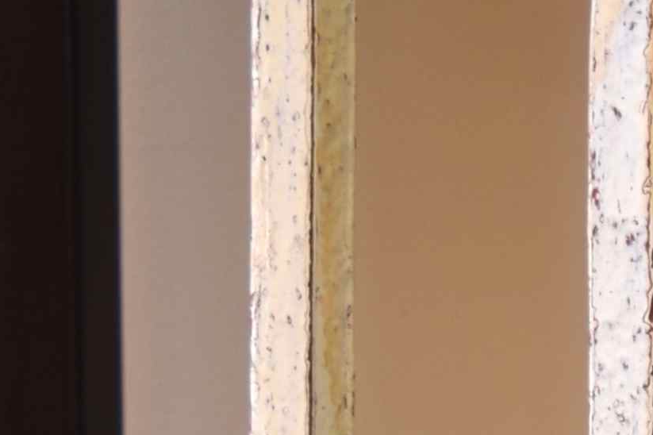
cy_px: 1205
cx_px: 1312
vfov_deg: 5.2
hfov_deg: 7.8
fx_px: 4563
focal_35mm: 252
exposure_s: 1/60
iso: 100
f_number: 3.8
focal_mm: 23
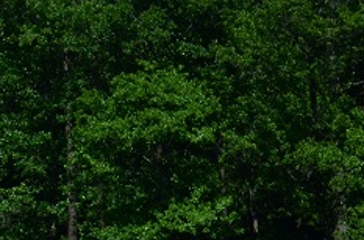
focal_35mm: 451
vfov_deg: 3.0
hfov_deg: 4.5
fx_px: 4548
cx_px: -395
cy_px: 435
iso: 500
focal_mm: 70
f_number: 4.5
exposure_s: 1/8000
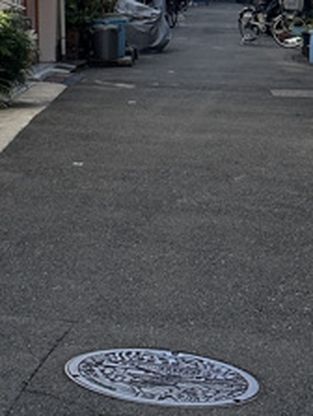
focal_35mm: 110
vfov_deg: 17.2
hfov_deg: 11.8
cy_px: -52
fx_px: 1322
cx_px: -358
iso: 80
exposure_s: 1/3247
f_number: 1.78
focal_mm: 6.86
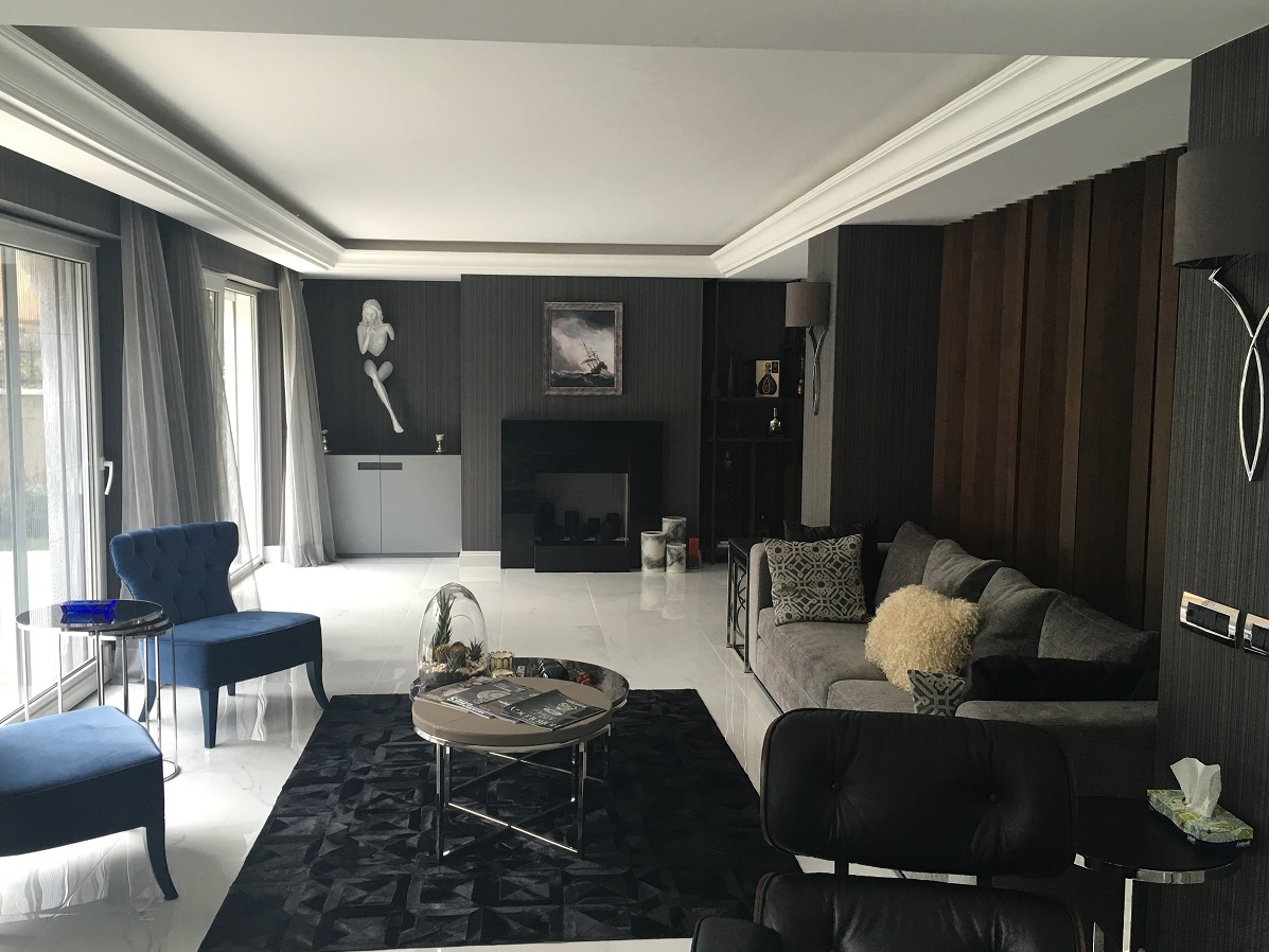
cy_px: 486
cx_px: 612
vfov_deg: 45.4
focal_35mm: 31
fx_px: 1137
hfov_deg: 58.3
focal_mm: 4.15
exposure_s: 1/33
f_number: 2.2
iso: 32
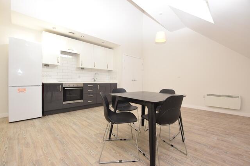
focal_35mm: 15
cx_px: 125
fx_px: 104
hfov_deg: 100.4
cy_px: 83
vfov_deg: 77.3
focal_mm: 10
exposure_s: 1/125
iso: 450
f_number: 5.6
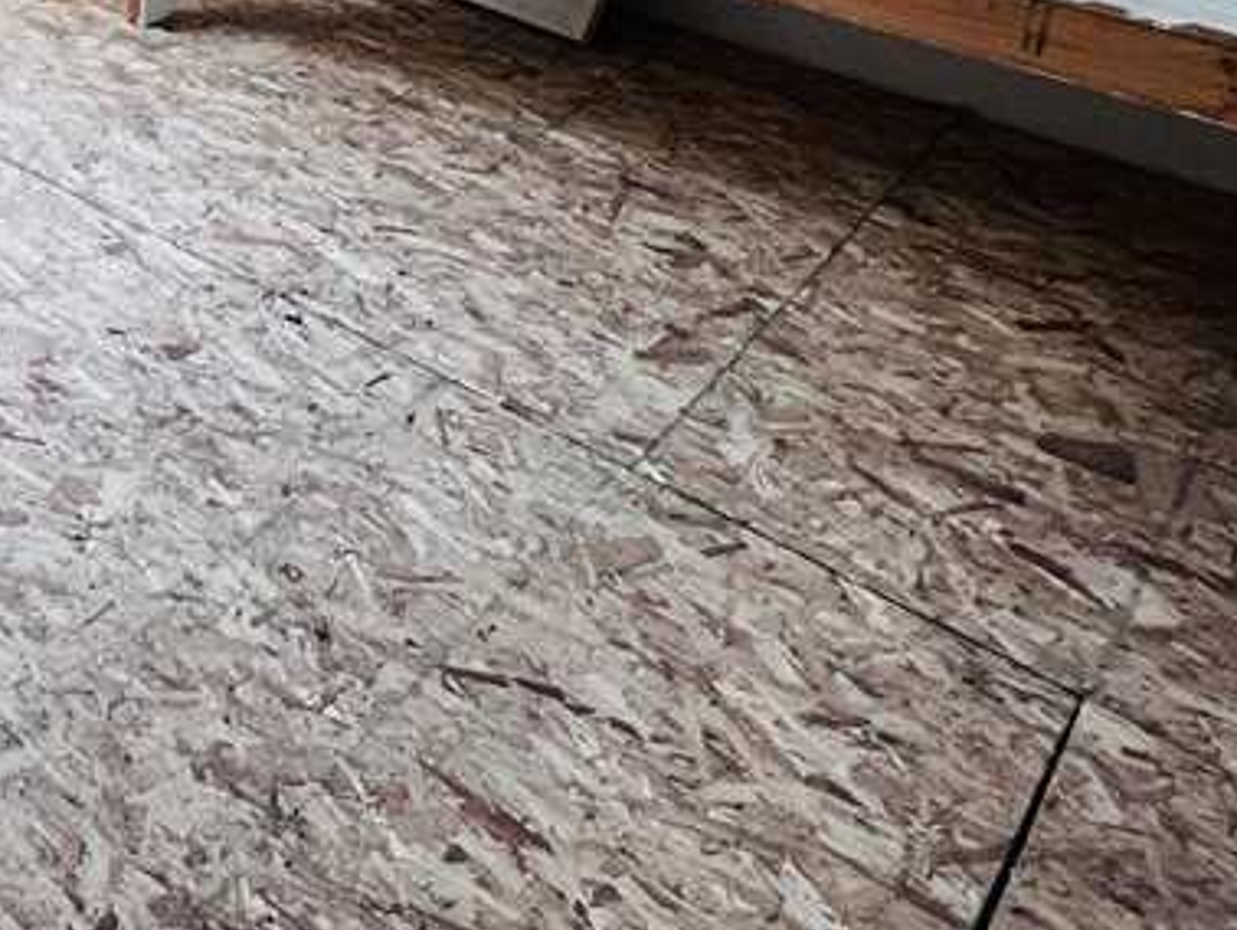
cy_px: -223
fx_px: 1573
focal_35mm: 44
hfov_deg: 35.7
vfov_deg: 28.2
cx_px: -164
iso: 250
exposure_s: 1/60
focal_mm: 1.57
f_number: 1.8
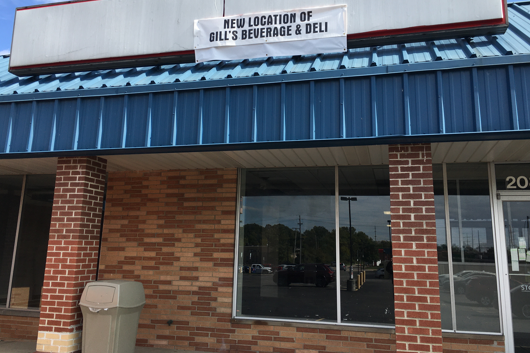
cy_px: 161
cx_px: 267
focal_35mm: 31
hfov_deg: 60.3
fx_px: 456
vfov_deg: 42.3
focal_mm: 4.15
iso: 25
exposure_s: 1/905
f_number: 2.2
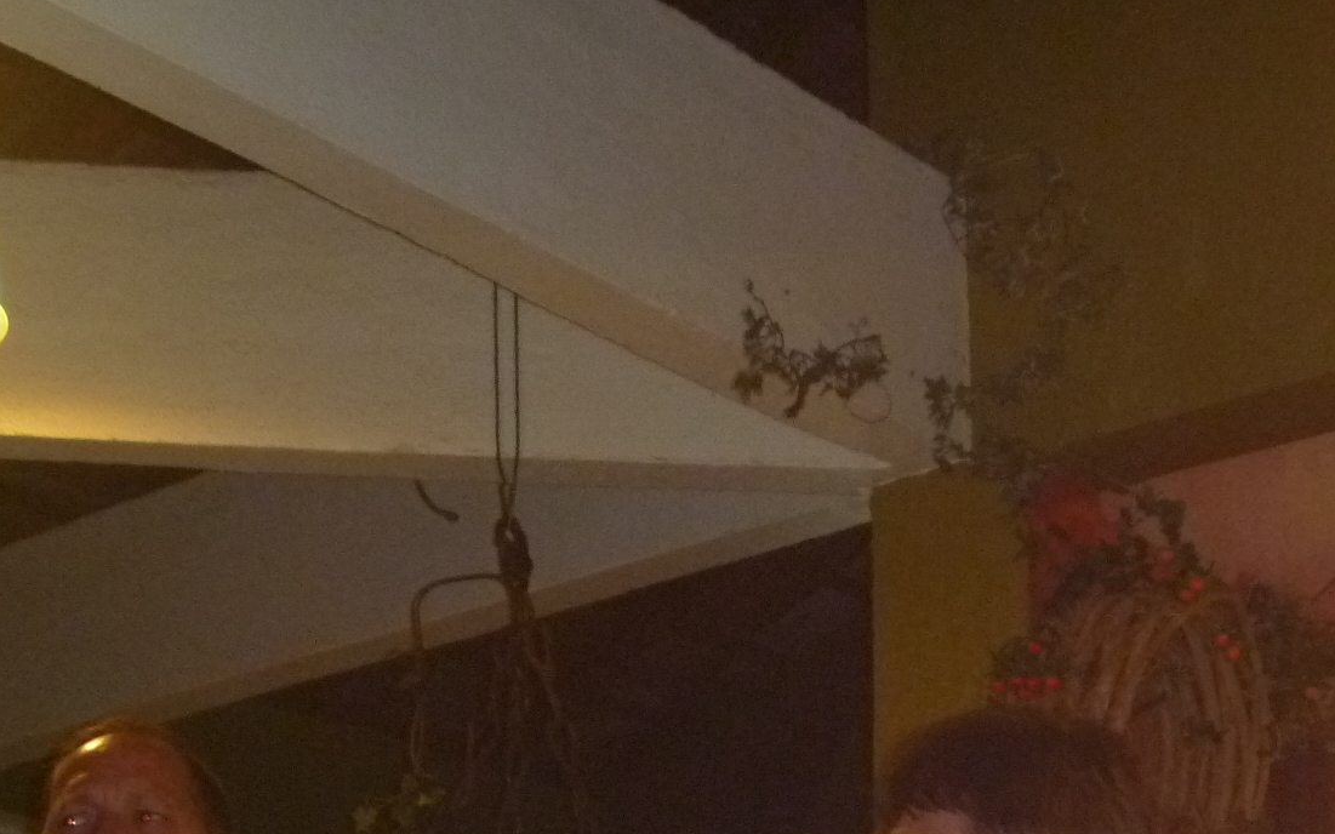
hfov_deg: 29.8
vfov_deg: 18.4
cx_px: 715
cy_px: 824
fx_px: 2510
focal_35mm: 69
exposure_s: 1/30
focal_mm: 6.3
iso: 400
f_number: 3.5
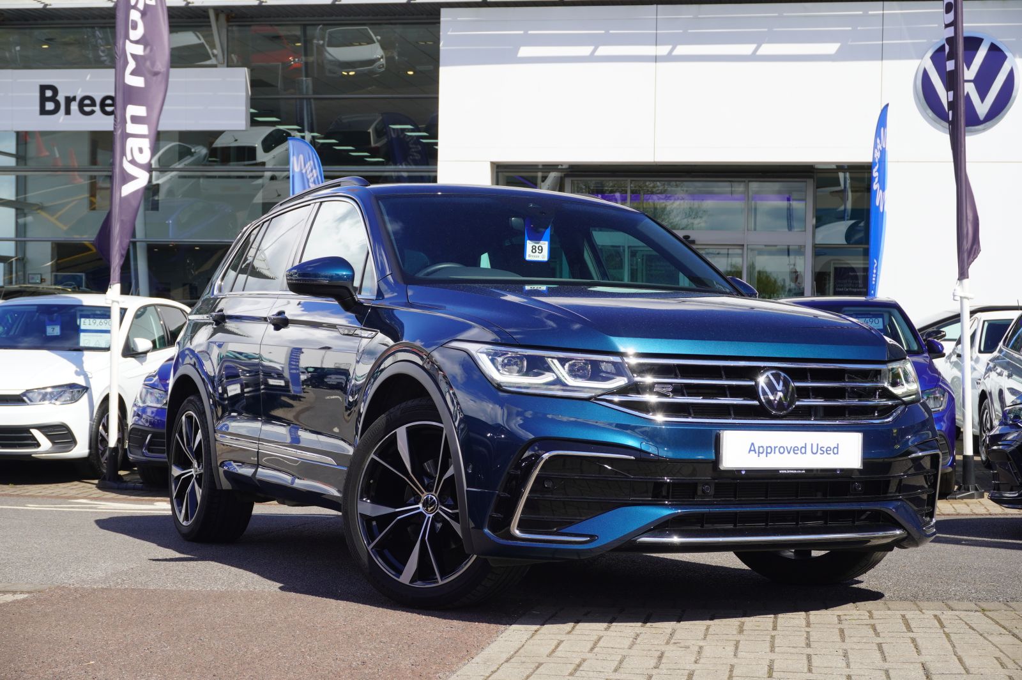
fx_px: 1617
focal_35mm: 57
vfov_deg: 23.7
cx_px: 511
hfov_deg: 35.1
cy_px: 340
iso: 100
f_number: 8
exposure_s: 1/100
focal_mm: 38
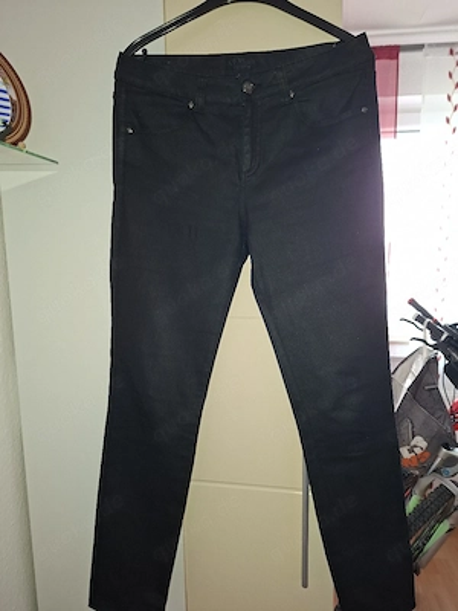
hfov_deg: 58.9
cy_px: 306
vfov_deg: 73.9
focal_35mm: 23
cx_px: 229
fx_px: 406
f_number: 1.8
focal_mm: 5.54
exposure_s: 1/60.2
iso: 200
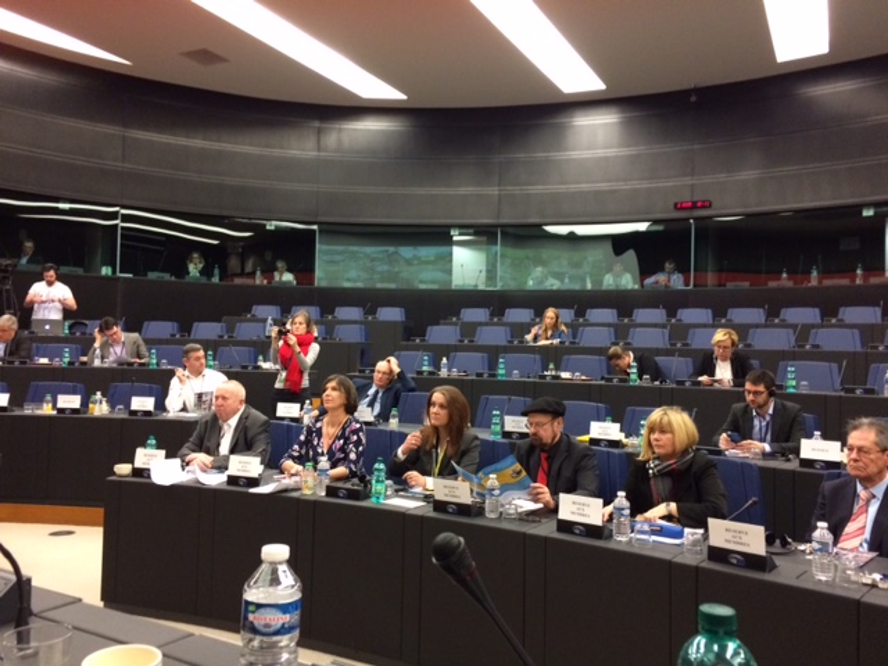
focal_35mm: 29
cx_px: 444
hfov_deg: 61.7
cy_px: 333
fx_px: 744
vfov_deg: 48.2
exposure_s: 1/33
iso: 320
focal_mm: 4.15
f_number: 2.2
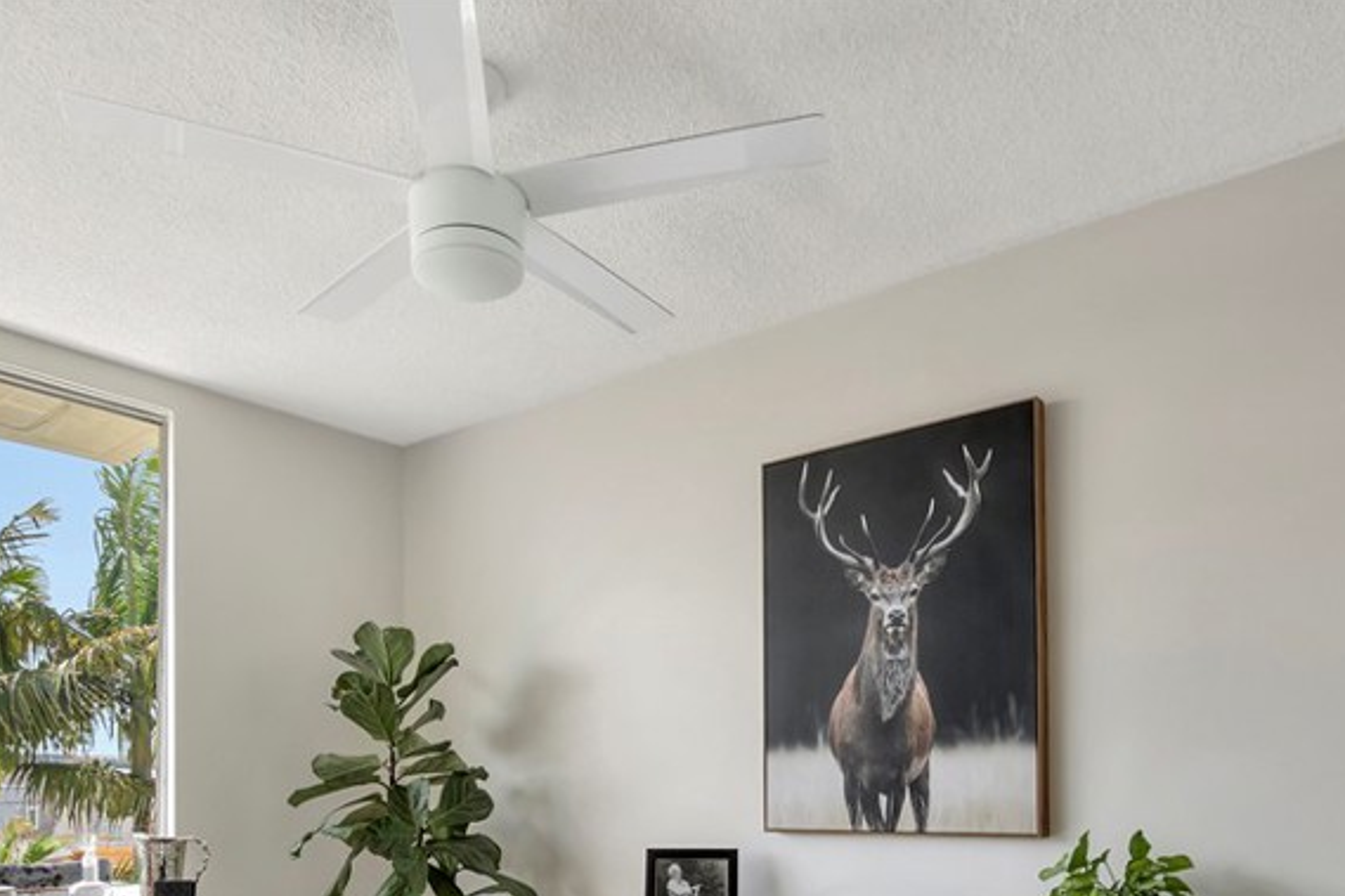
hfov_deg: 67.4
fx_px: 1008
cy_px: 797
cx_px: 659
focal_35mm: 27
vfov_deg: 43.9
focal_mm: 10
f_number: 5.6
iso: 100
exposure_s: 1/100
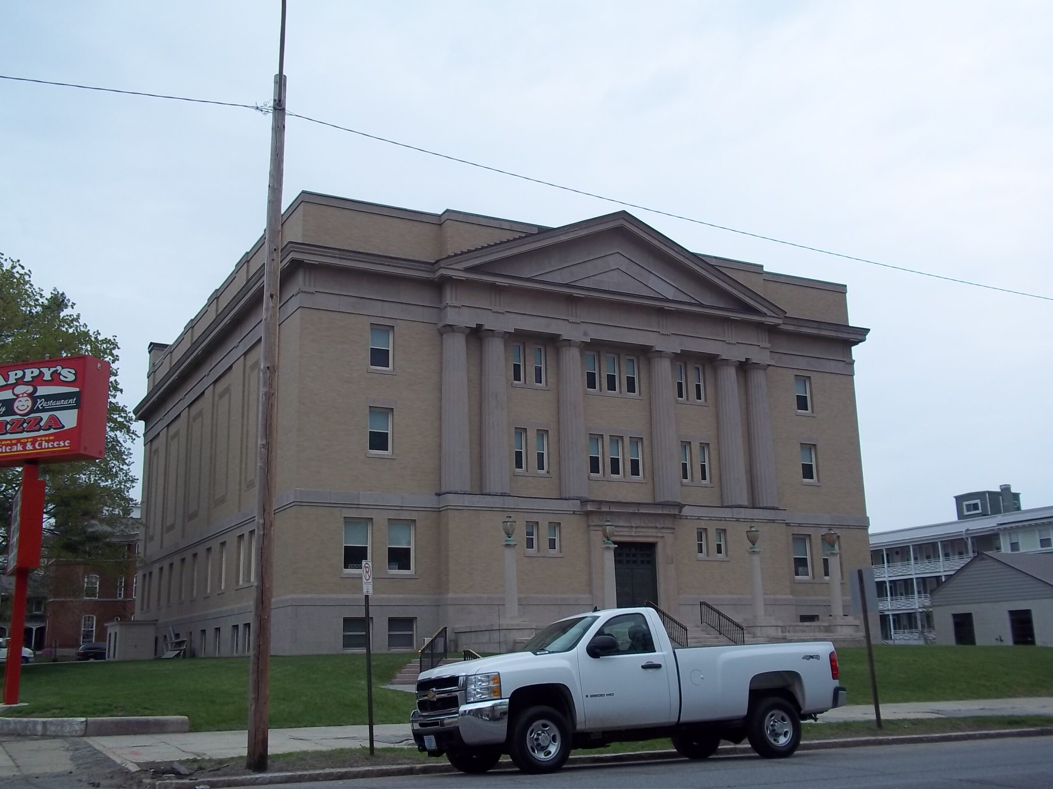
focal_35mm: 36
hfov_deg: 51.4
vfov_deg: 39.7
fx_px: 1095
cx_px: 526
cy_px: 394
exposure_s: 1/200
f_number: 8
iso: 80
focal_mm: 6.5
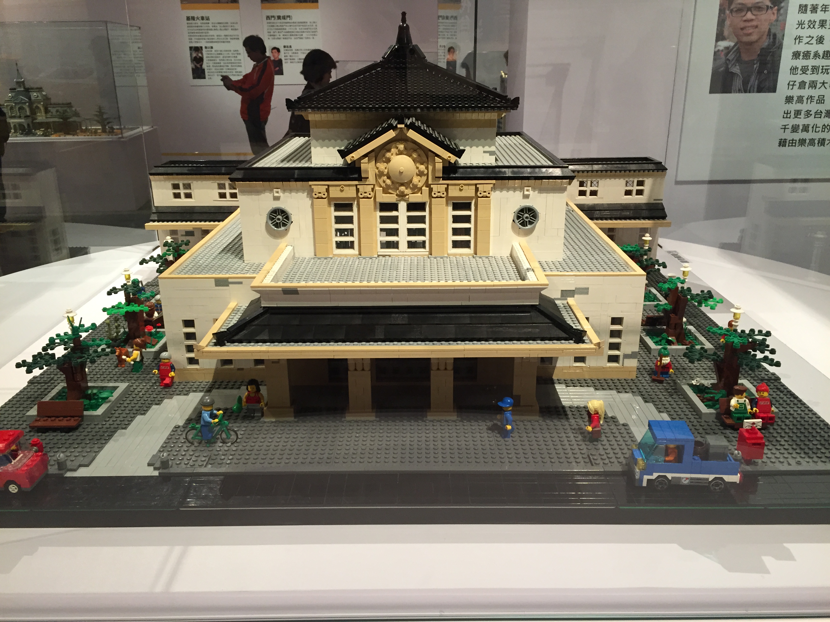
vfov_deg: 48.2
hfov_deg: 61.7
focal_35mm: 29
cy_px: 311
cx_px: 415
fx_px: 695
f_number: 2.2
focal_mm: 4.15
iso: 125
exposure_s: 1/30
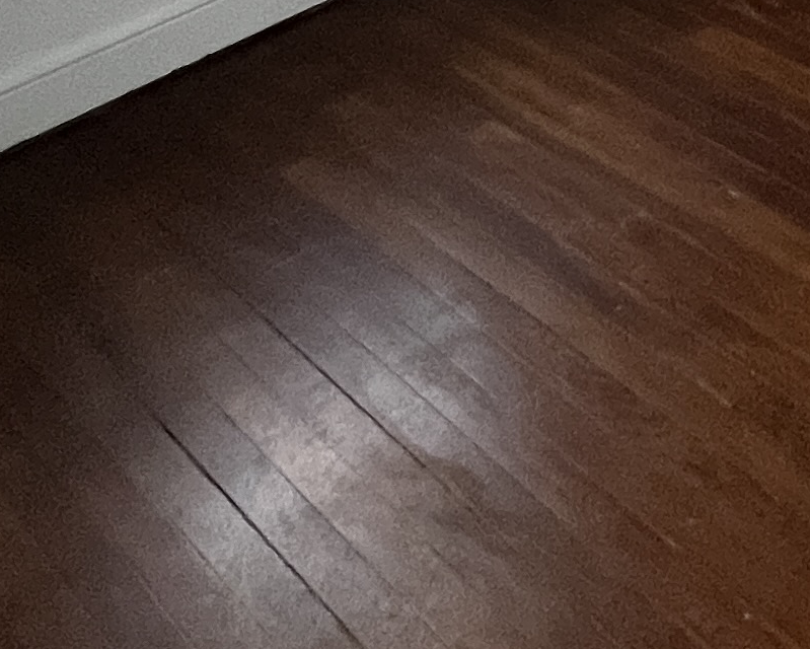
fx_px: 1535
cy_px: -603
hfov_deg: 26.1
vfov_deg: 17.7
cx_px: 993
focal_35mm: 64
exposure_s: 1/60
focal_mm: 1.57
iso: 320
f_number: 1.8
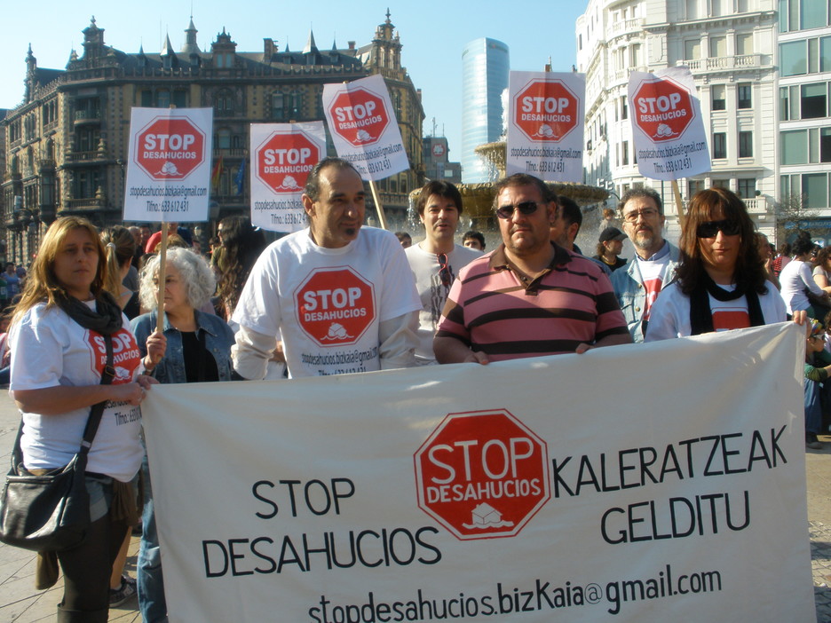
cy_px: 312
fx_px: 864
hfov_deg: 51.4
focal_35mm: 36
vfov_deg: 39.7
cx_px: 416
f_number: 5.6
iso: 80
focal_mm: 6.3
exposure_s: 1/250
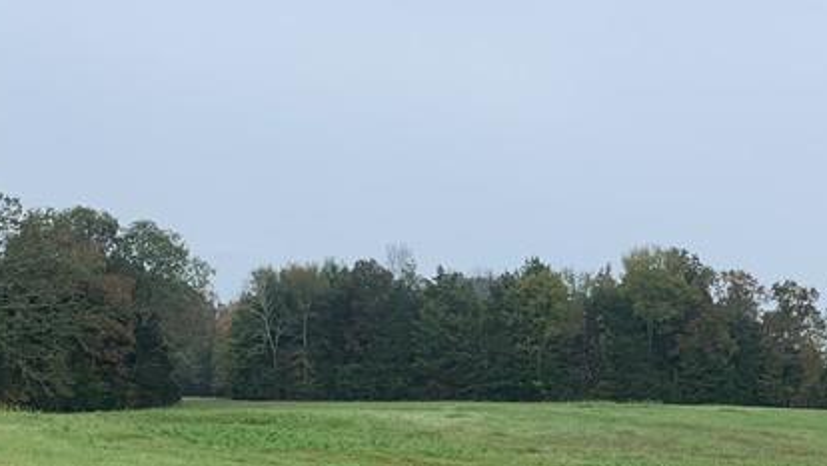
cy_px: 512
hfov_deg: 29.0
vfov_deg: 16.7
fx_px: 1535
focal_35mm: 70
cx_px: 743
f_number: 1.8
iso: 25
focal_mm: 4.25
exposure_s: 1/507
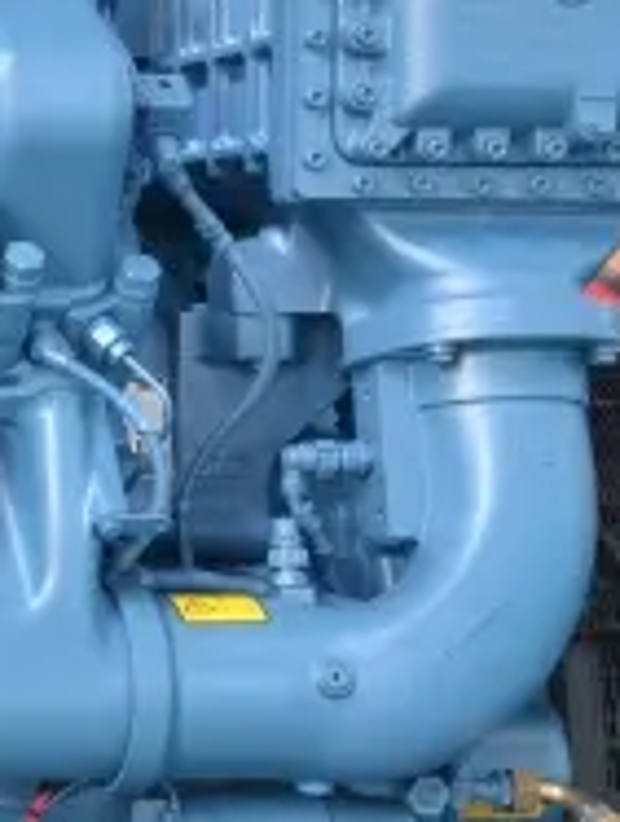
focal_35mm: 129
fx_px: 3071
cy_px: 387
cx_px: -844
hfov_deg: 10.1
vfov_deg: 15.2
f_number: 3.8
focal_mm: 21
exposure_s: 1/1.3
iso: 250
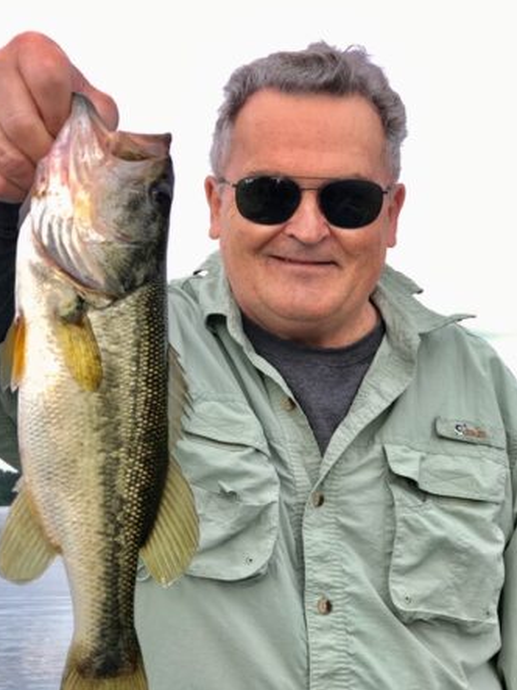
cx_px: 227
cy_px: 385
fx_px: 1295
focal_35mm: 65
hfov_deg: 22.6
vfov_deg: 29.8
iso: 25
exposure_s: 1/120
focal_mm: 6.6
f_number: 2.8
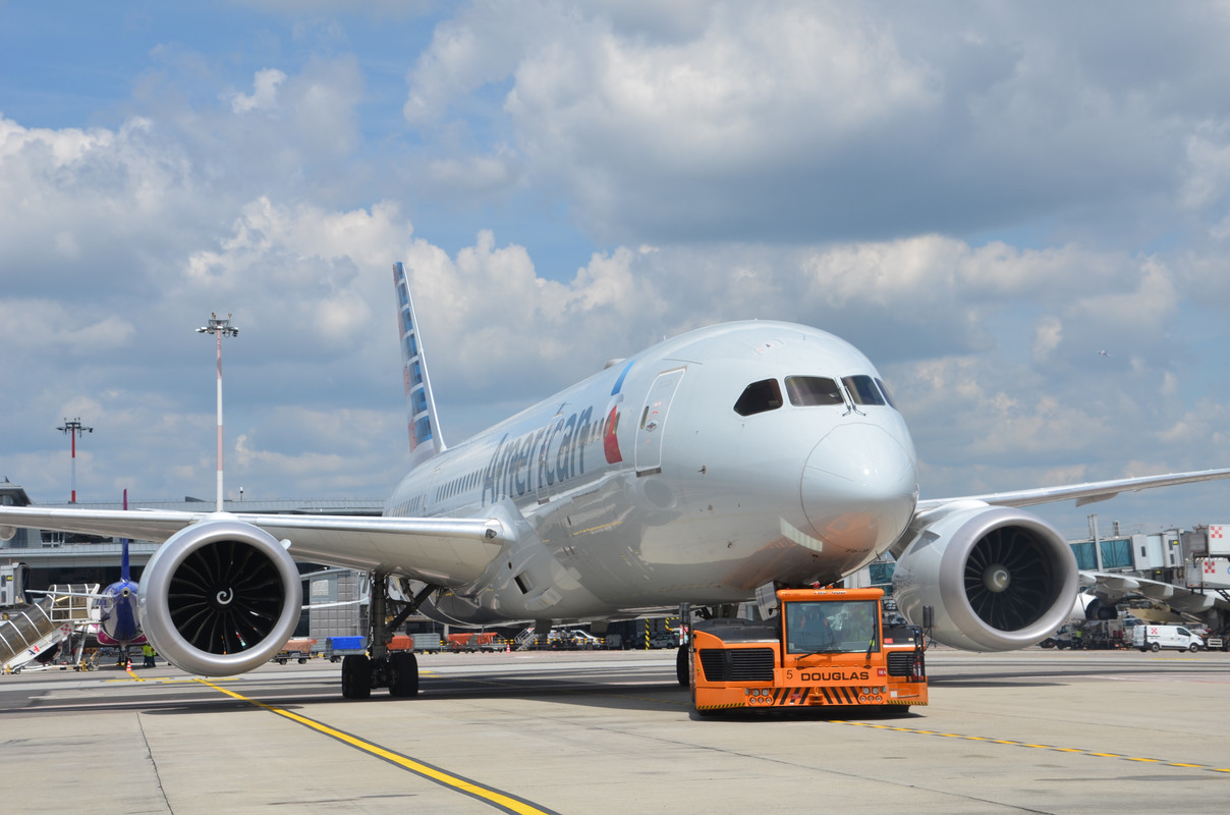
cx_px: 615
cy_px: 408
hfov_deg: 27.0
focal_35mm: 75
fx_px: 2557
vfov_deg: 18.1
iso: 160
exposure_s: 1/400
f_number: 10
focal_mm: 50
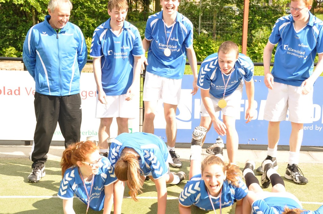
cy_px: 107
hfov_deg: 28.1
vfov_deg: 18.9
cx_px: 162
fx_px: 645
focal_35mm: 72
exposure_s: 1/250
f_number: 8
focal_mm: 48
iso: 400
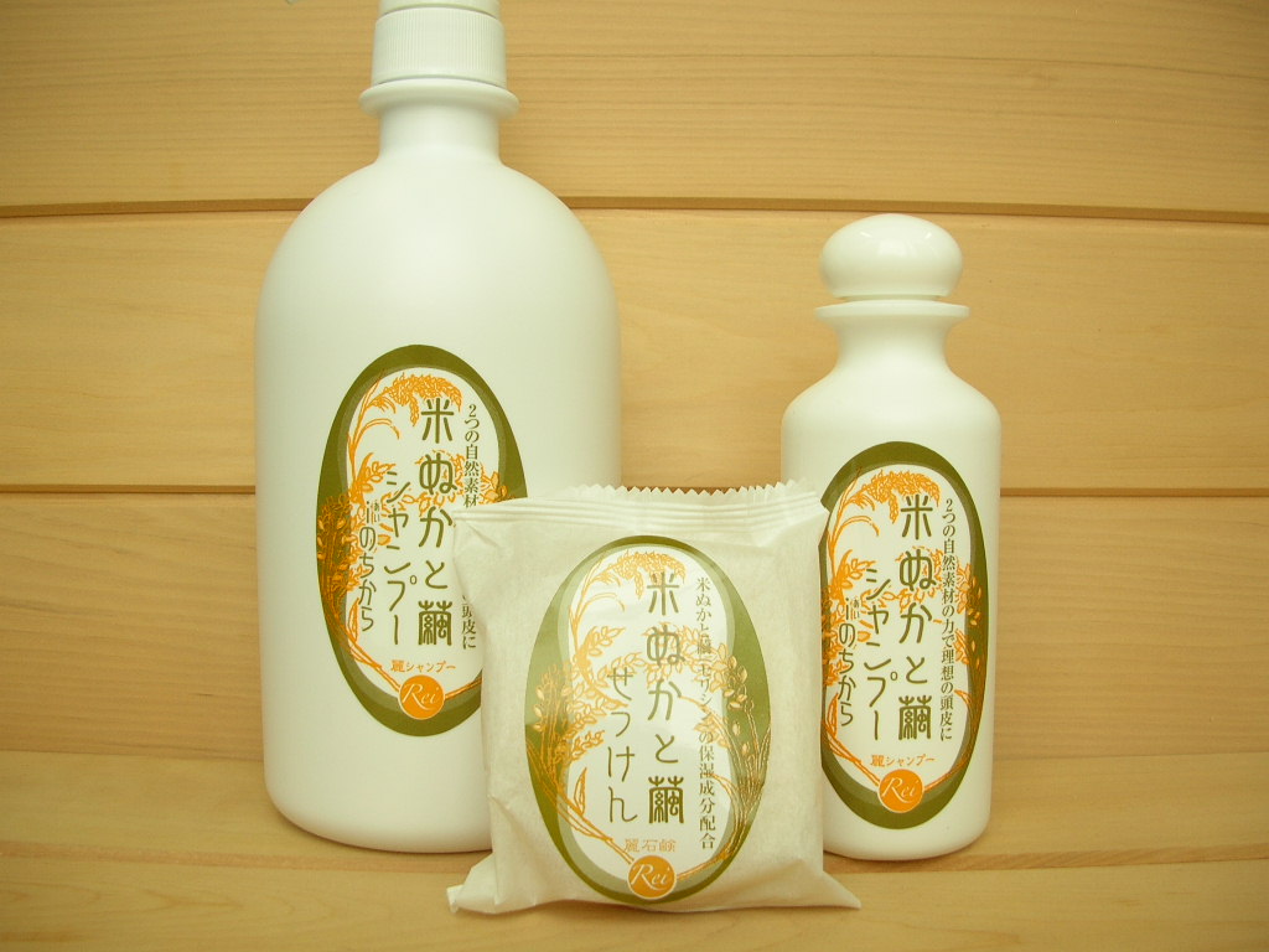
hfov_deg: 52.6
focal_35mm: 35
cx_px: 634
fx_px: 1283
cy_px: 476
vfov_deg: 40.7
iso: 50
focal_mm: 5.8
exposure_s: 1/15
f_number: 2.8
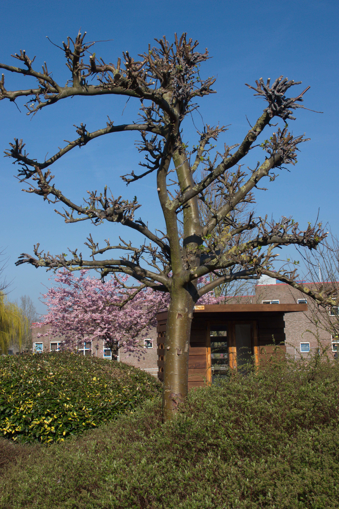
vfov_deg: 41.1
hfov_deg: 28.1
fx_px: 678
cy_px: 254
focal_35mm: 48
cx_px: 170
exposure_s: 1/1000
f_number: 5.6
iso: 200
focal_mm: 17.55
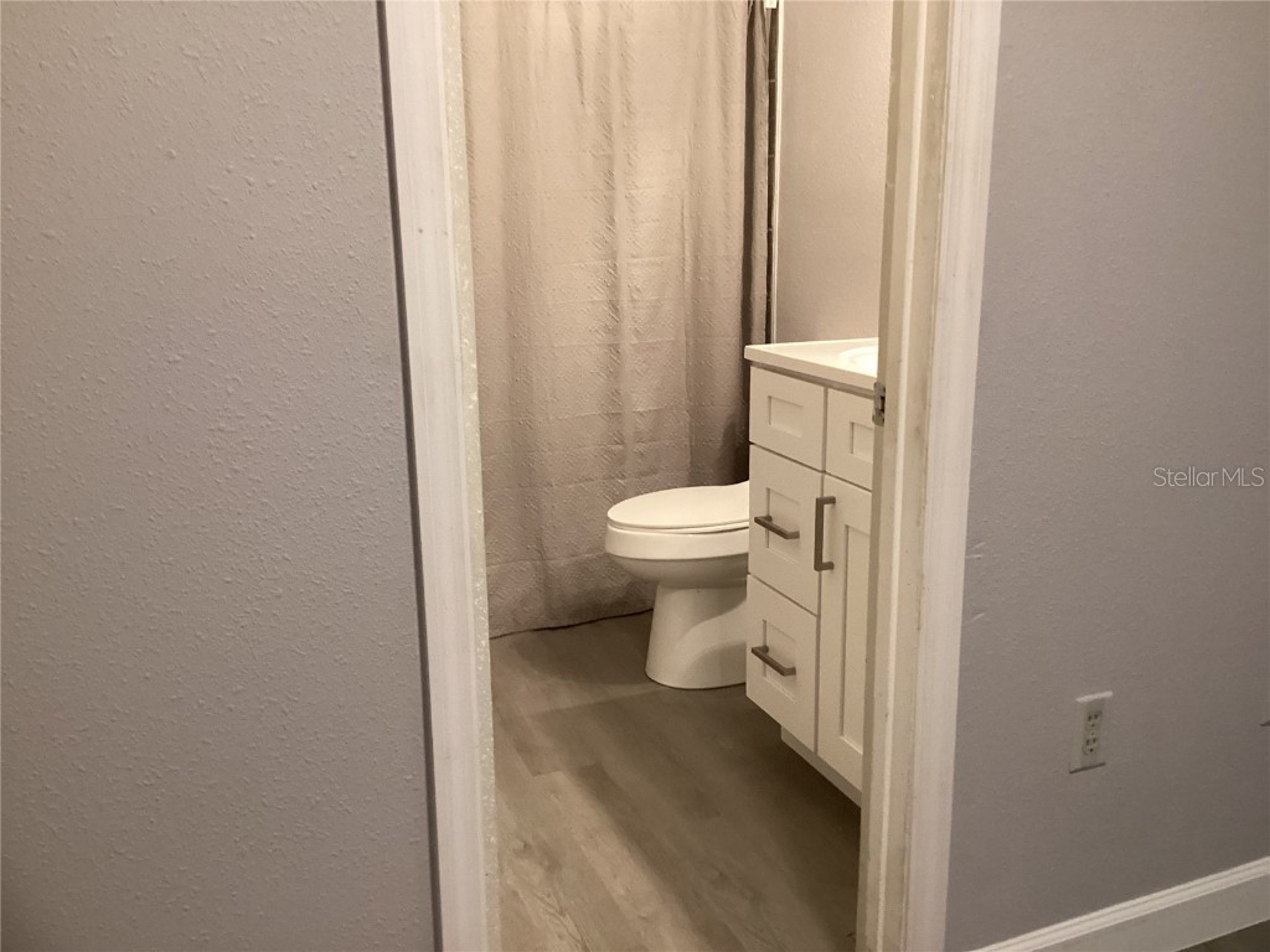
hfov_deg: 58.4
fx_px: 1137
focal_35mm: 31
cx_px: 635
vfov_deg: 45.4
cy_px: 476
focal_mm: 3.3
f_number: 2.4
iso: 250
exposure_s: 1/40
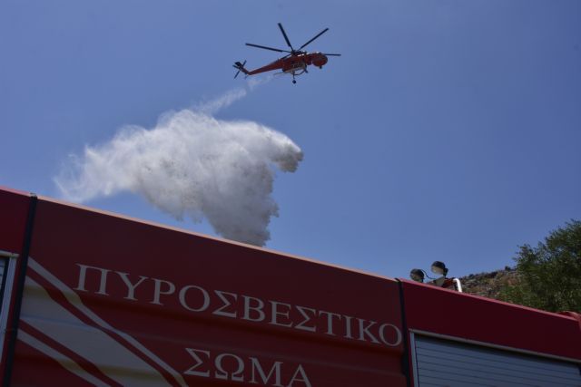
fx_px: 775
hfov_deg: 41.1
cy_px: 194
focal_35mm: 48
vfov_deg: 28.1
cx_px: 290
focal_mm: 32
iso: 100
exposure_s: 1/500
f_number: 9
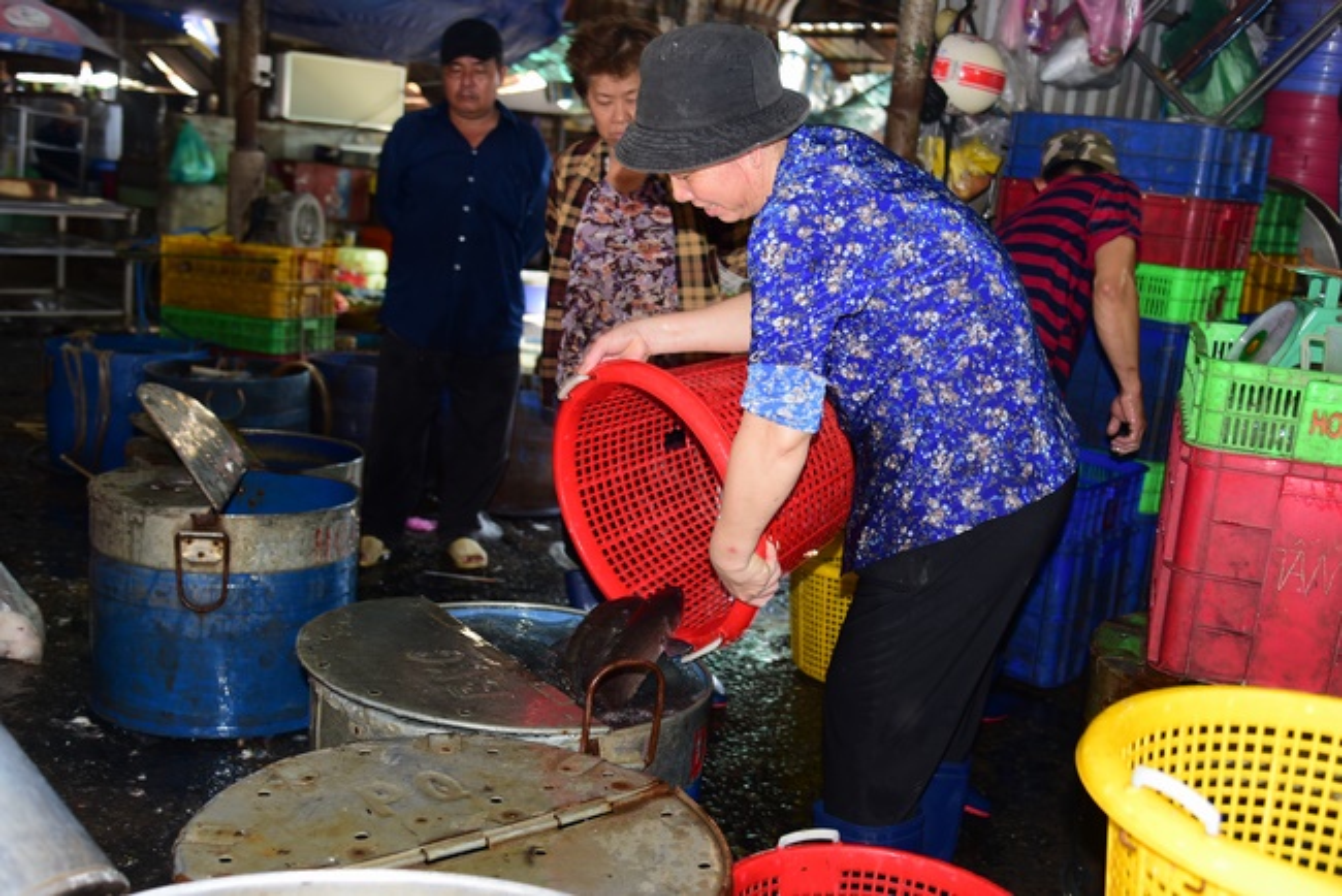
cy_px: 448
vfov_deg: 35.1
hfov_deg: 50.7
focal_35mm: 38
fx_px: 1417
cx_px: 671
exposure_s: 1/60
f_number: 4
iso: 320
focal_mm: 38
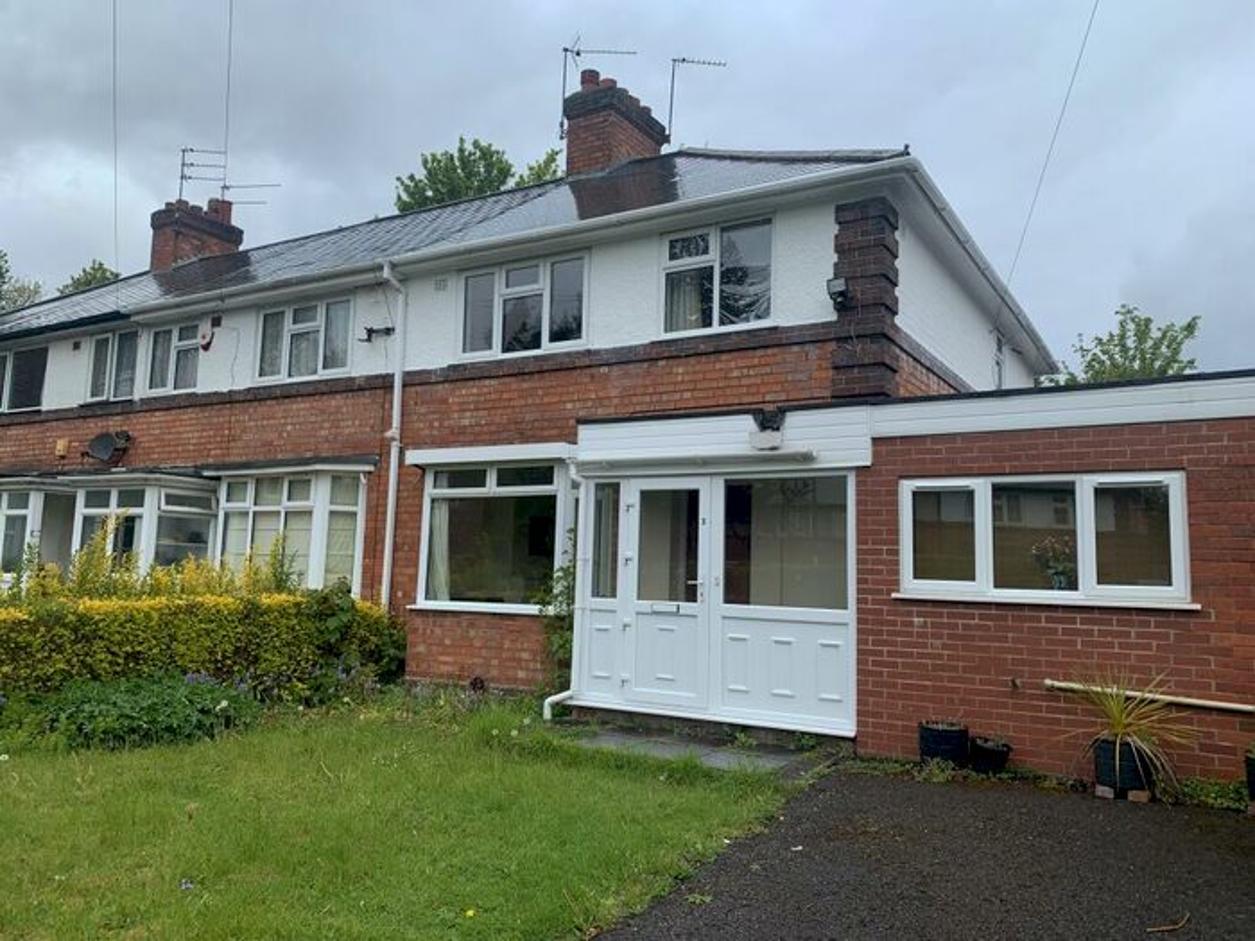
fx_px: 943
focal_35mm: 26
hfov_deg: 67.3
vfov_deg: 53.1
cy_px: 470
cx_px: 628
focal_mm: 4.25
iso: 25
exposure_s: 1/1368
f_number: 1.8
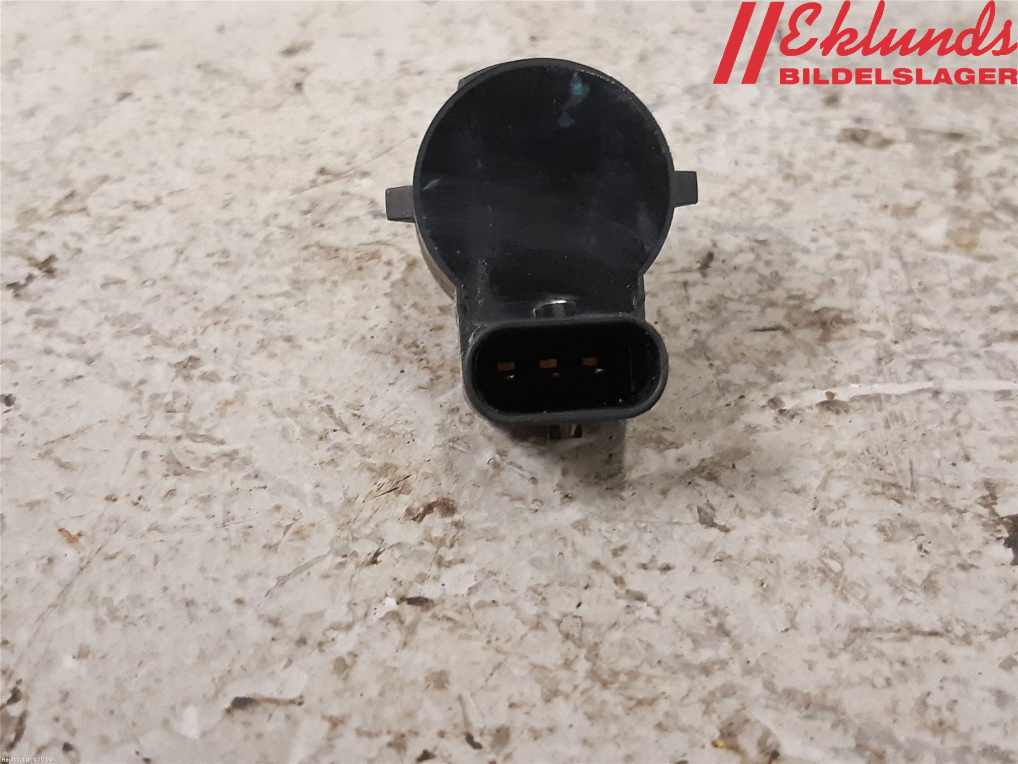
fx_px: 765
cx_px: 509
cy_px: 382
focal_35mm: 26
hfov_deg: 67.3
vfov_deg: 53.1
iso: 320
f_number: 1.7
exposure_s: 1/50
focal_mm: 3.93
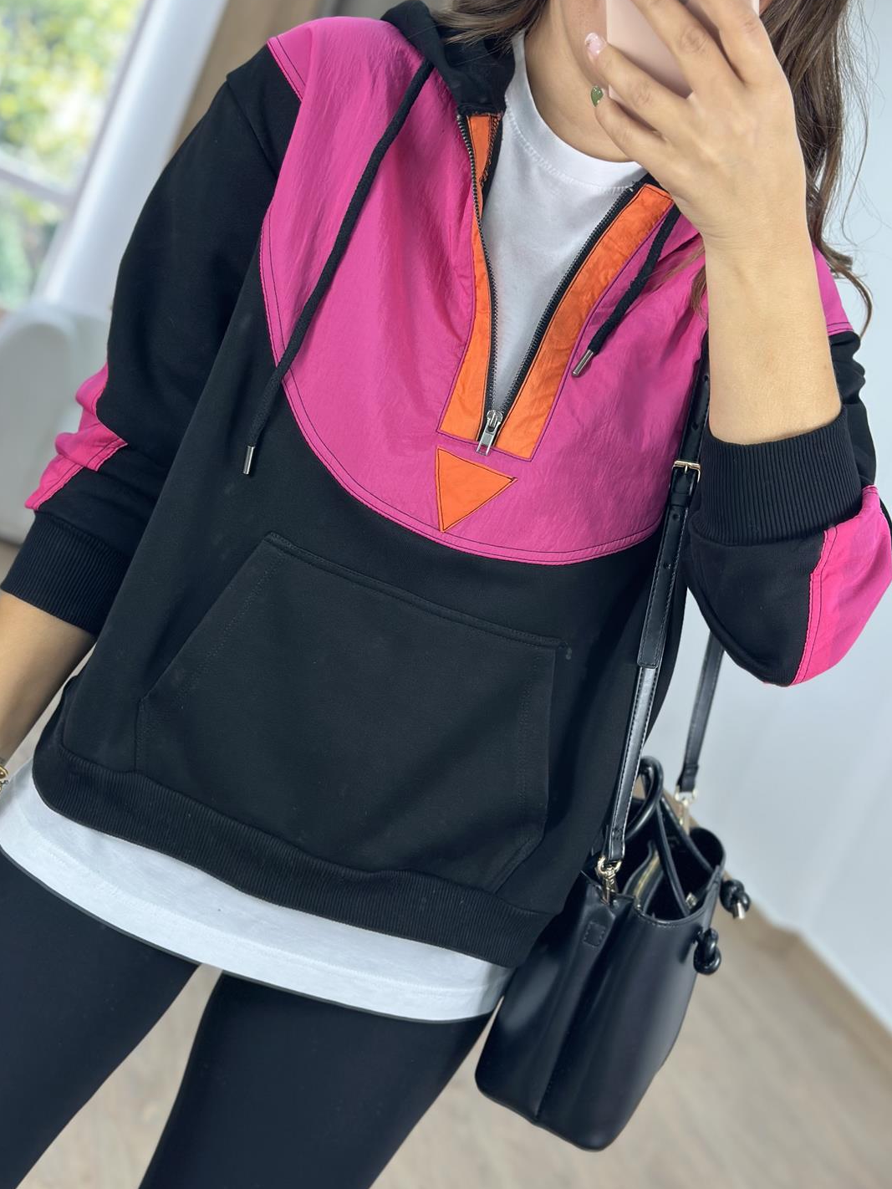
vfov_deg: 35.5
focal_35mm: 54
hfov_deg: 27.0
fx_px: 1855
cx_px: 405
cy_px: 616
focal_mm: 6.86
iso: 125
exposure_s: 1/100
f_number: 1.78
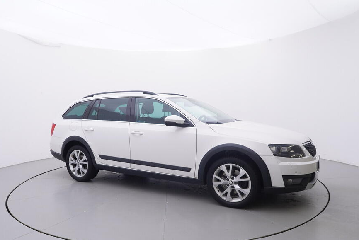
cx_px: 168
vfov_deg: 48.4
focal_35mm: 27
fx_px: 265
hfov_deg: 68.1
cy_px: 141
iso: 200
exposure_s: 1/80
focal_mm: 15
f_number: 5
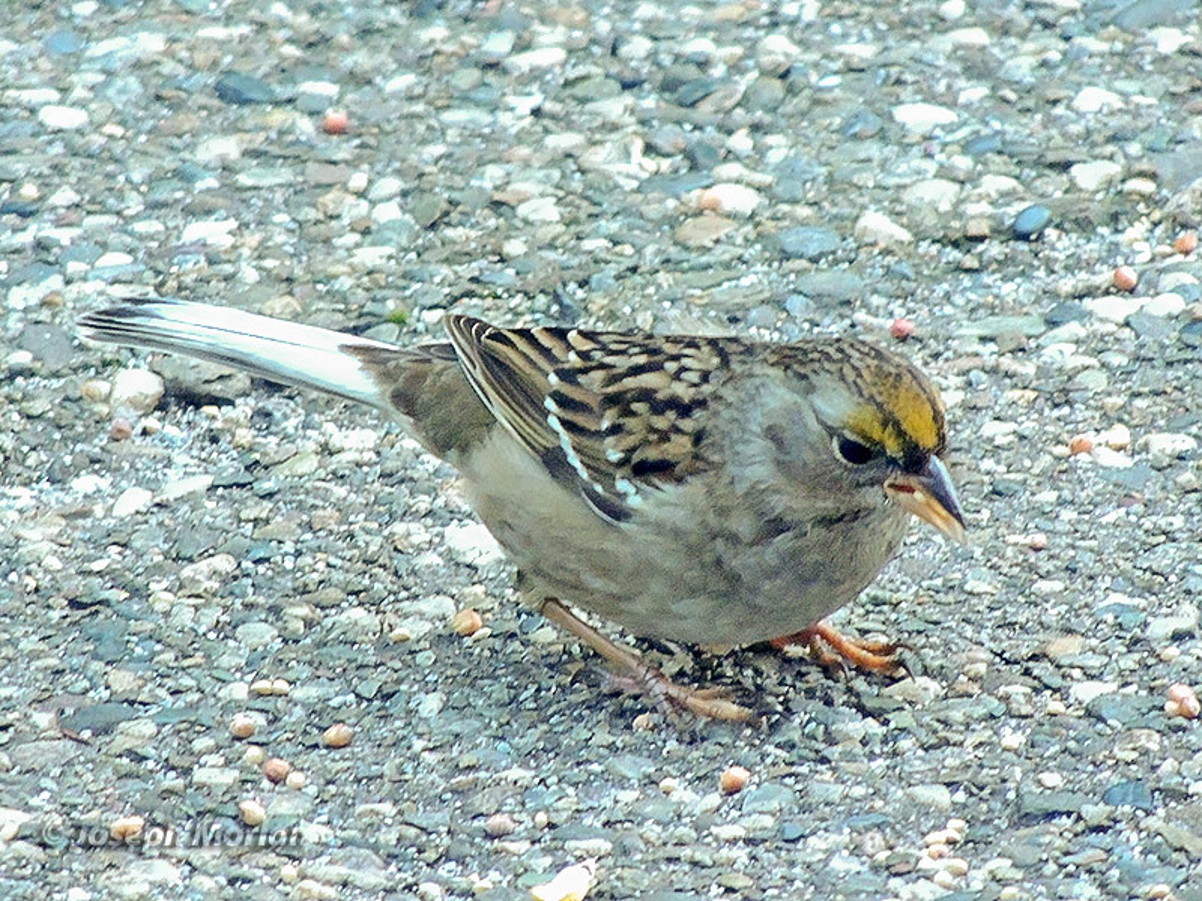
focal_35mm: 800
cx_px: 601
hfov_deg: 2.5
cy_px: 450
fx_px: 27779
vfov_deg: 1.9
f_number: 5.2
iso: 800
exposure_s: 1/125
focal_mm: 142.6
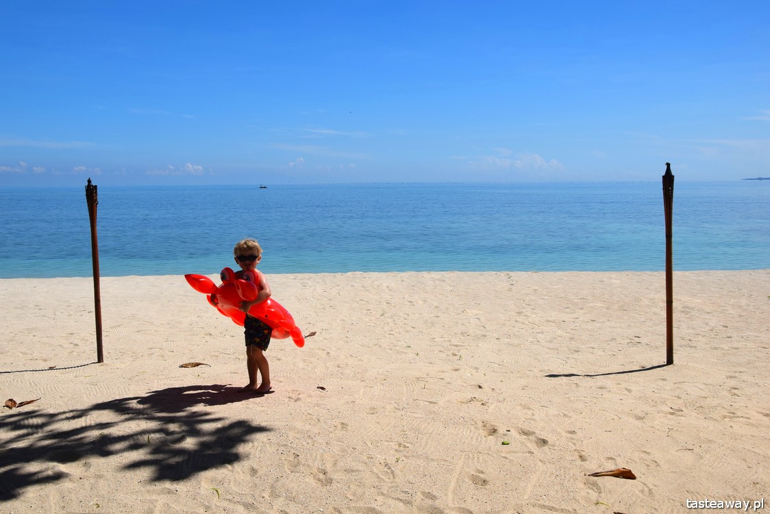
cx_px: 385
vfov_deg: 36.9
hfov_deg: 53.1
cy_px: 257
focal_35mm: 36
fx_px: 770
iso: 200
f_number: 11
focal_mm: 24
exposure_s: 1/500
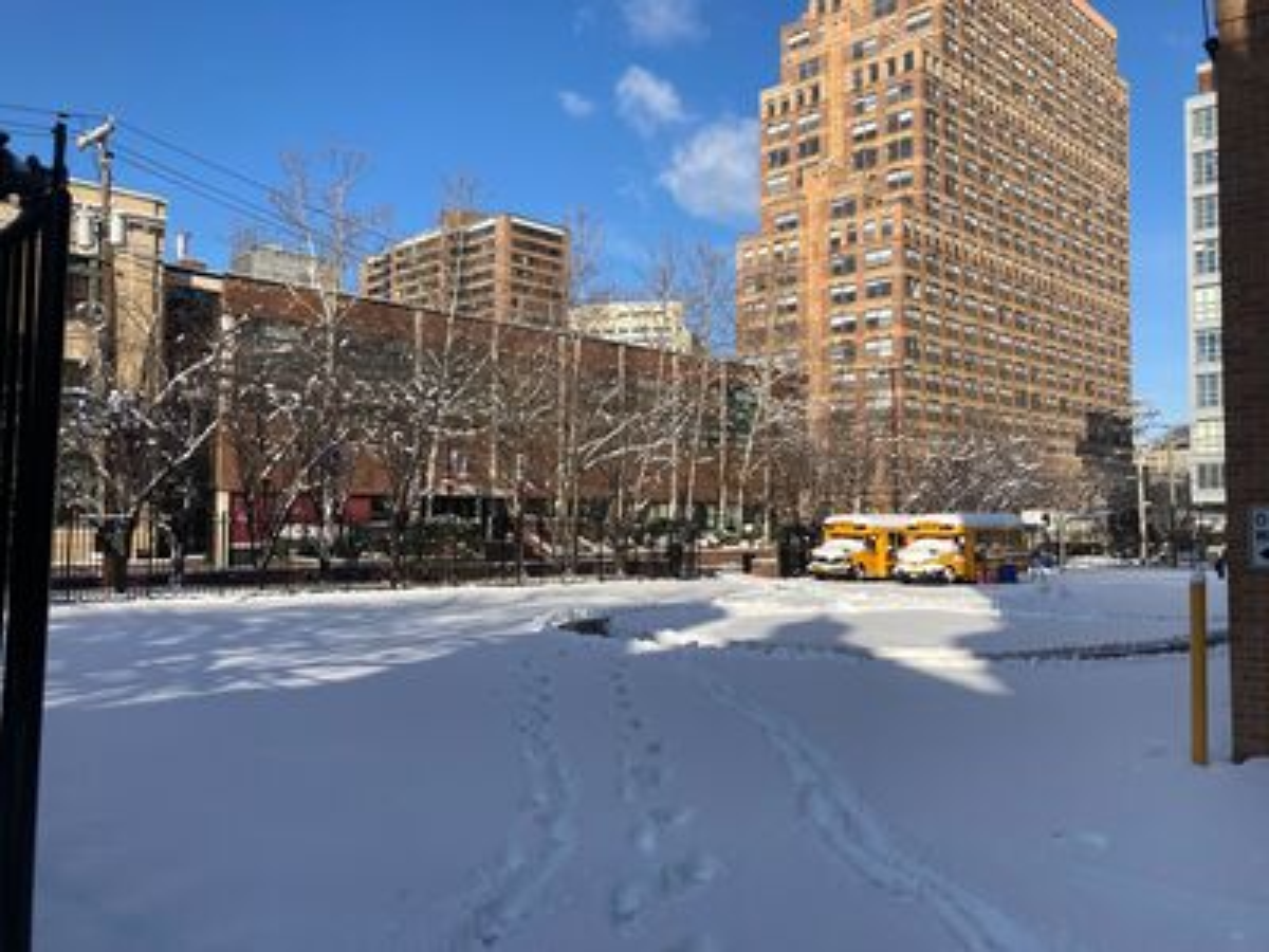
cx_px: 634
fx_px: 1026
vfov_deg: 49.7
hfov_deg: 63.4
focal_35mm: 28
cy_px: 476
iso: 20
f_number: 1.8
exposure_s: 1/2433
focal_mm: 3.99
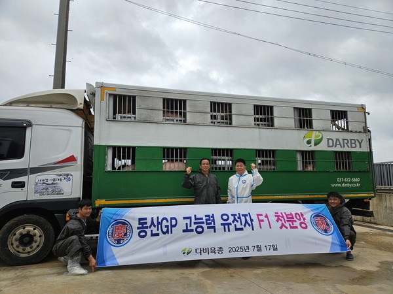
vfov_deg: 58.9
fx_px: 261
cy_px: 147
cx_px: 196
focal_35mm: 23
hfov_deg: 73.9
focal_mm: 5.4
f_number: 1.8
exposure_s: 1/648
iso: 25
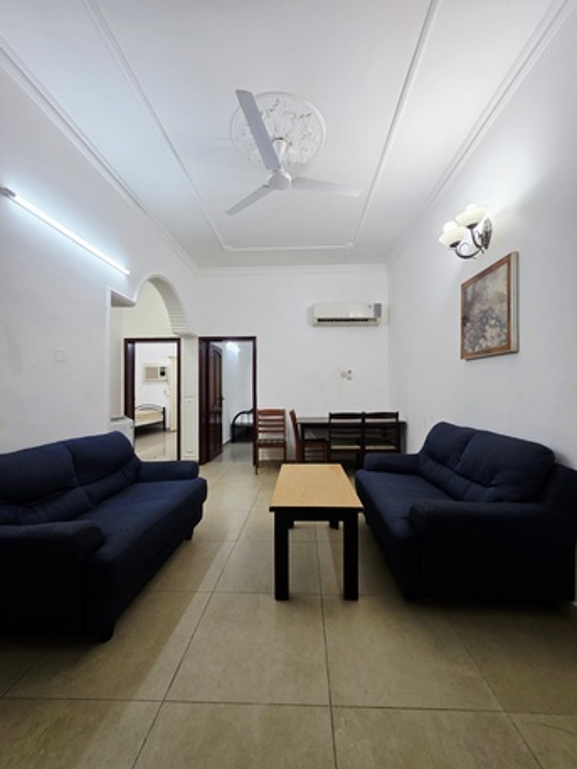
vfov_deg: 106.2
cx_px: 288
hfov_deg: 89.9
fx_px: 289
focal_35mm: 13
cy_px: 384
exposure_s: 1/101
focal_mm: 2.2
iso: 125
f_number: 1.9
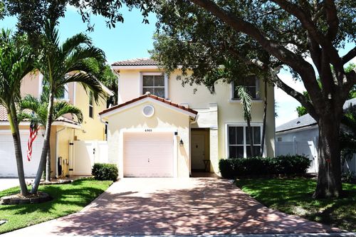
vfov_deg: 34.2
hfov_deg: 49.6
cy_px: 118
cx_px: 178
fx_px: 386
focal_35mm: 39
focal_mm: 26
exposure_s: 1/400
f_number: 9
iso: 200
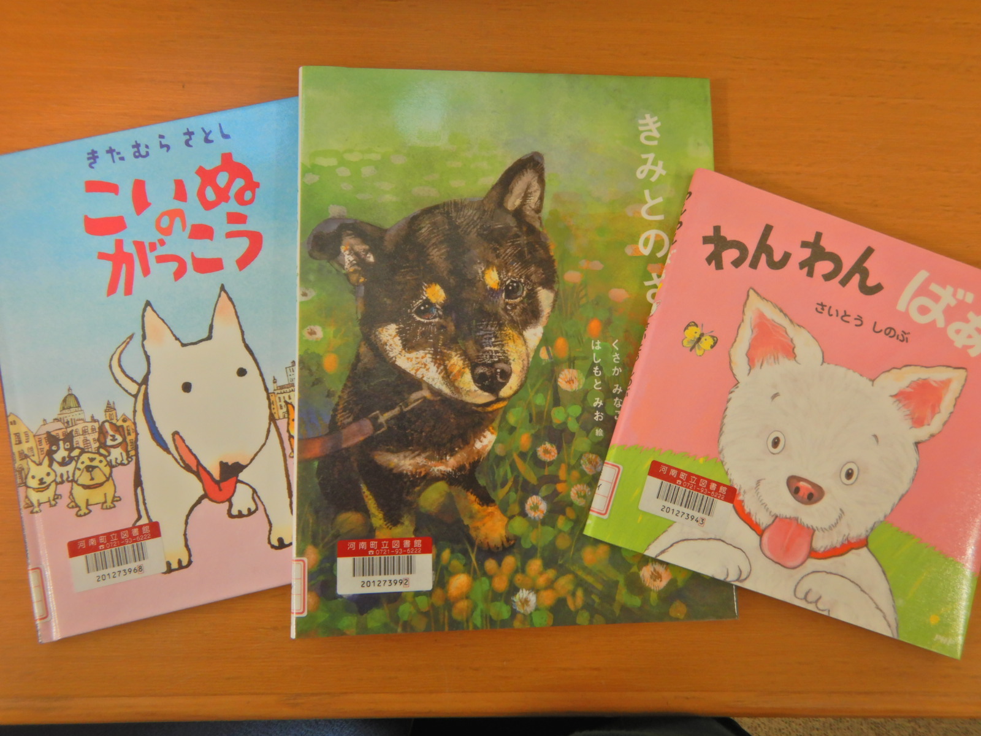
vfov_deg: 56.8
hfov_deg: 71.6
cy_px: 368
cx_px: 490
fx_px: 680
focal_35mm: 24
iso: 125
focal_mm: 4.3
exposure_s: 1/30
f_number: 2.8
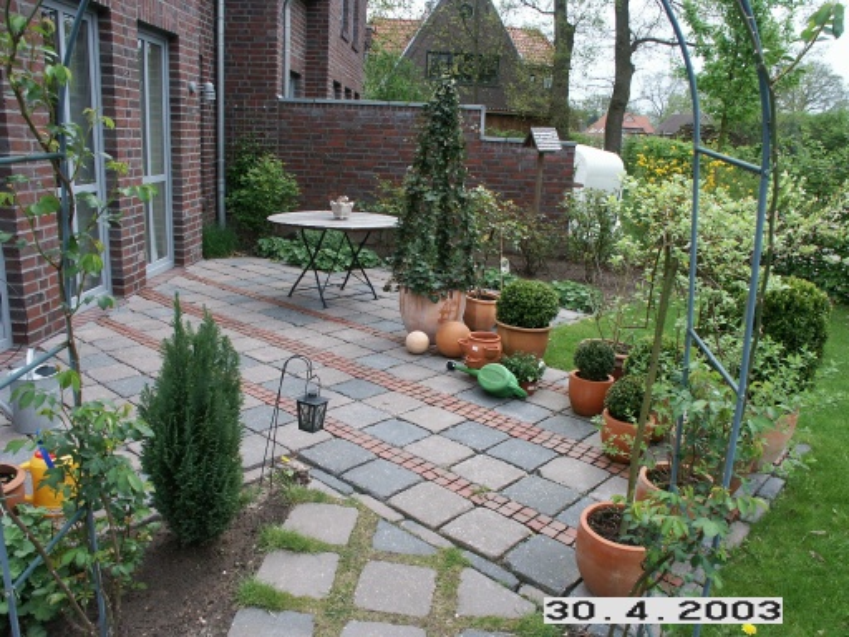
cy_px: 318
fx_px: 687
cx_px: 424
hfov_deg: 63.4
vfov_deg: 49.7
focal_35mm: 28
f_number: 4.5
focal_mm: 7.21
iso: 100
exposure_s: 1/180
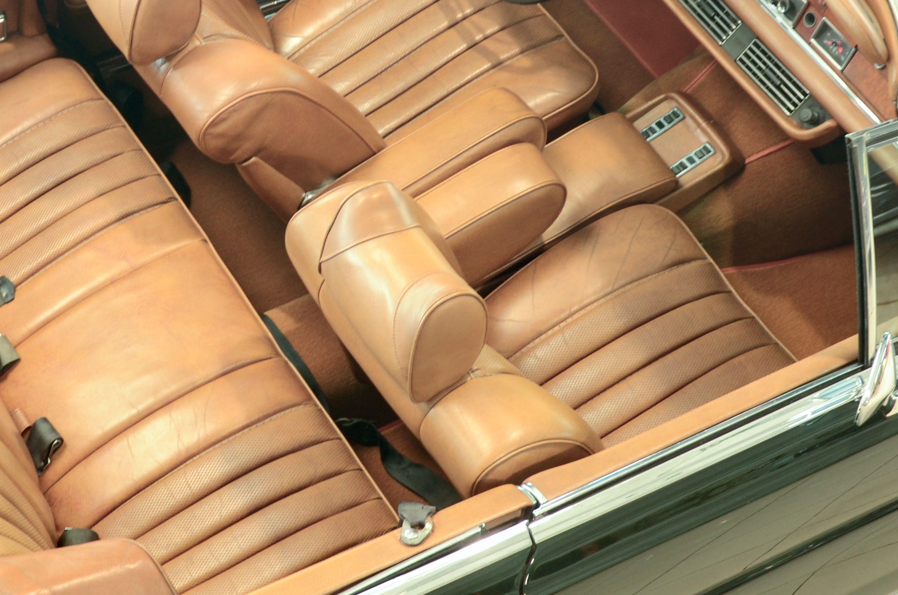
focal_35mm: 87
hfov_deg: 23.1
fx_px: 2166
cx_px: 189
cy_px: 226
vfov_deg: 15.6
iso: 160
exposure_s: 1/1.3
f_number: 4
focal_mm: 26
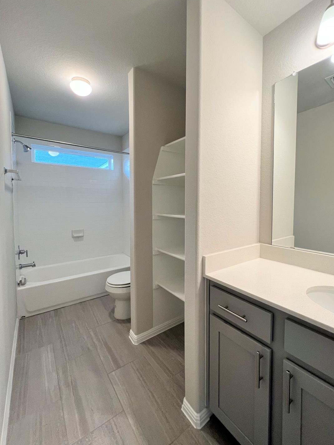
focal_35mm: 14
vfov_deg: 102.0
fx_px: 180
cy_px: 211
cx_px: 170
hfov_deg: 85.7
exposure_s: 1/120
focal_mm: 1.57
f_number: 1.8
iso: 200
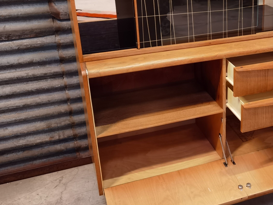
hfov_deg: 37.3
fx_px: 386
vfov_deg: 29.5
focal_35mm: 49
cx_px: 224
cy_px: 75
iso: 640
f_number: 1.9
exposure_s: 1/33.3
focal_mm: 6.71
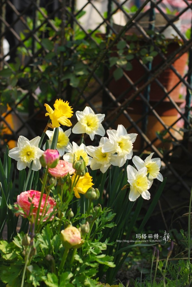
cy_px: 144
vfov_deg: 27.0
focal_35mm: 75
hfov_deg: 18.2
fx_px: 598
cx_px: 96
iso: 100
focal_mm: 50
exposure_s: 1/1250
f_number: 3.5
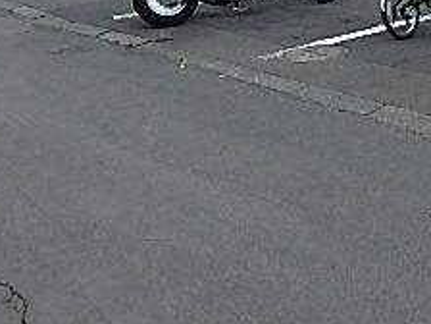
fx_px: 747
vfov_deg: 21.8
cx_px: 496
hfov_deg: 28.6
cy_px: -104
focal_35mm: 60
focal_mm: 3.7
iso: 125
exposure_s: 1/640
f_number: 3.5
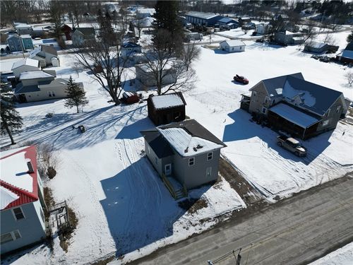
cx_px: 176
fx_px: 245
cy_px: 132
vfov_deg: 56.8
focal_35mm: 24
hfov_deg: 71.6
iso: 140
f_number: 1.7
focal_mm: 6.72
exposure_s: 1/6400
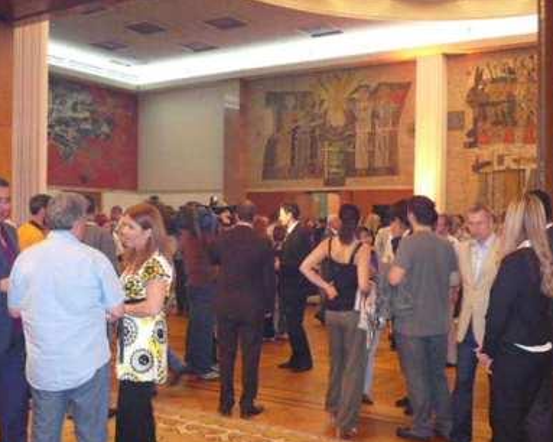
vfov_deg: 37.3
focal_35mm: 40
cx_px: 297
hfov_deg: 45.8
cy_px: 240
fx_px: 654
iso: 640
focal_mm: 5.8
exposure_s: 1/30
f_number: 2.8
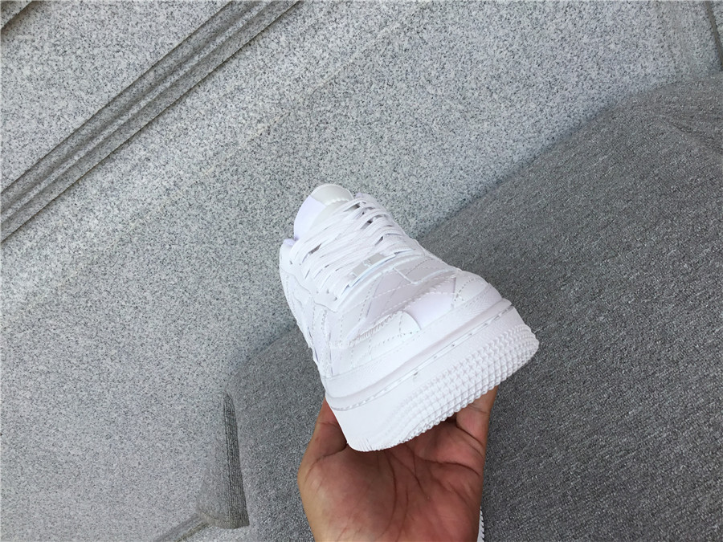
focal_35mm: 31
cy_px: 271
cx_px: 362
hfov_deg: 58.4
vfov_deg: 45.4
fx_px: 647
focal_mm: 3.3
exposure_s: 1/627
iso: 25
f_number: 2.4
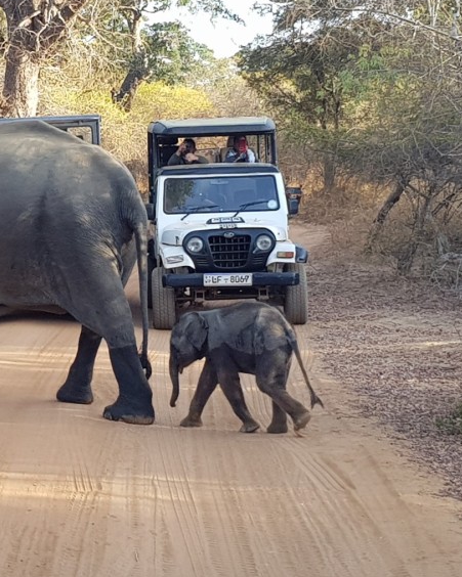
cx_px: 66
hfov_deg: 38.9
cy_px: 271
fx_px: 615
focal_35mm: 36
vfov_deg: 50.3
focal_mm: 4.2
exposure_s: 1/214
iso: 40
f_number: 1.7
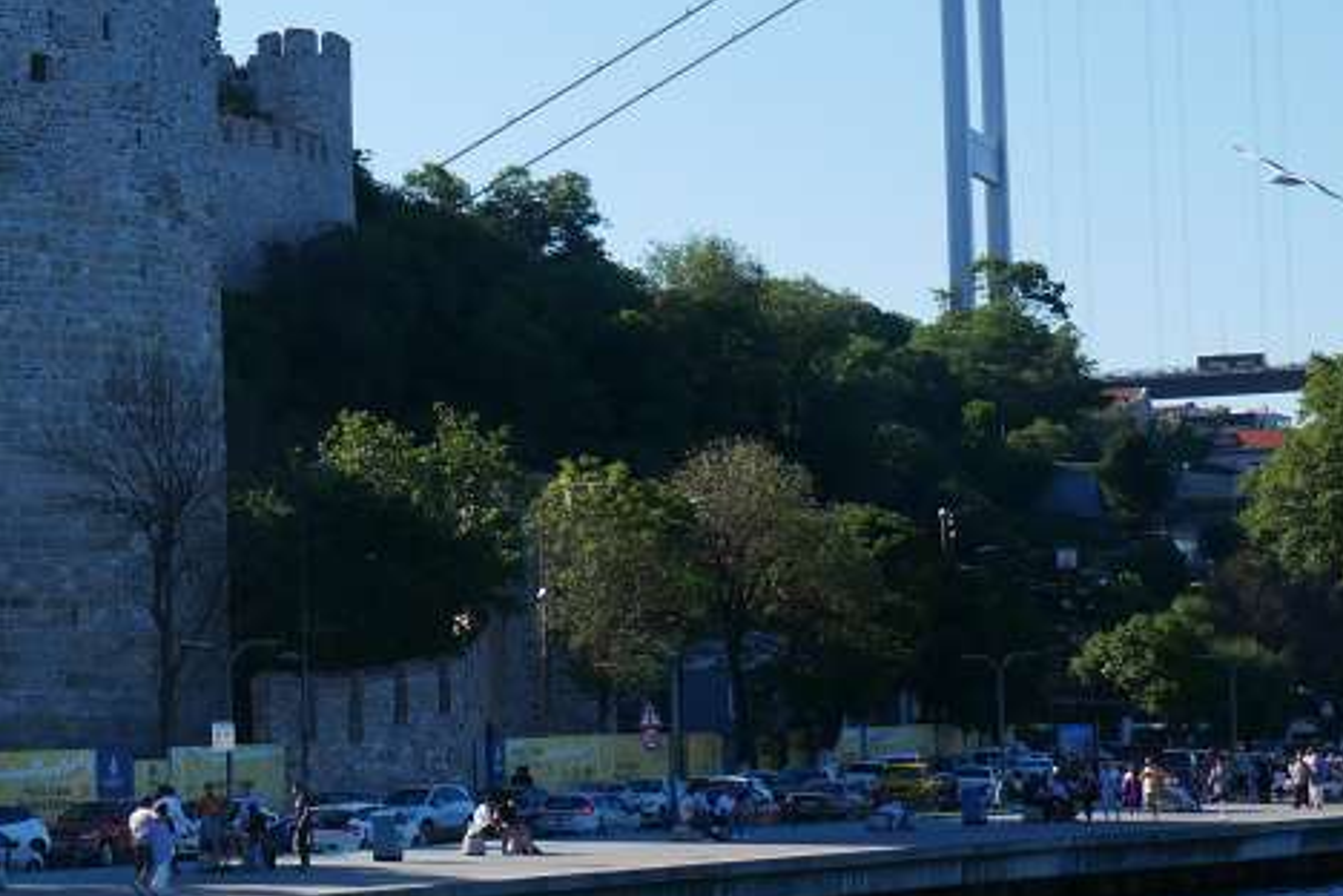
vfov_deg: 12.6
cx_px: -171
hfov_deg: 18.0
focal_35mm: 109
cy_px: 358
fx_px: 4066
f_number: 8
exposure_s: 1/320
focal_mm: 23
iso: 200
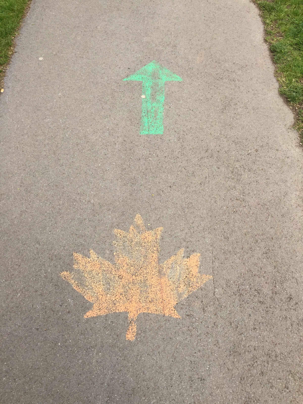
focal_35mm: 29
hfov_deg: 48.2
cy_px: 202
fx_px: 338
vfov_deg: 61.7
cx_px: 152
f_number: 2.2
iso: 32
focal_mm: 4.15
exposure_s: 1/1099
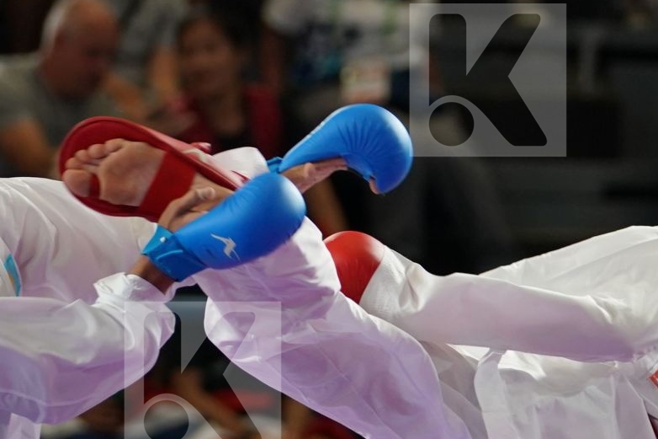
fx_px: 9721
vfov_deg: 2.6
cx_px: 488
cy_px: 378
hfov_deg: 3.9
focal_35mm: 532
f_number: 2.8
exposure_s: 1/1000
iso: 1250
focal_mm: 154
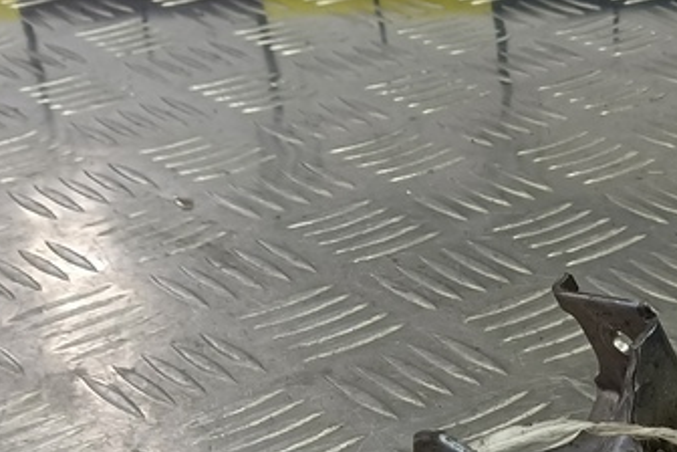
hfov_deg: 24.4
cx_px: 864
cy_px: 498
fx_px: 1373
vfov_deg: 18.0
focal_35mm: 73
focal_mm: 4.11
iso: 103
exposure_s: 1/50
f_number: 1.6
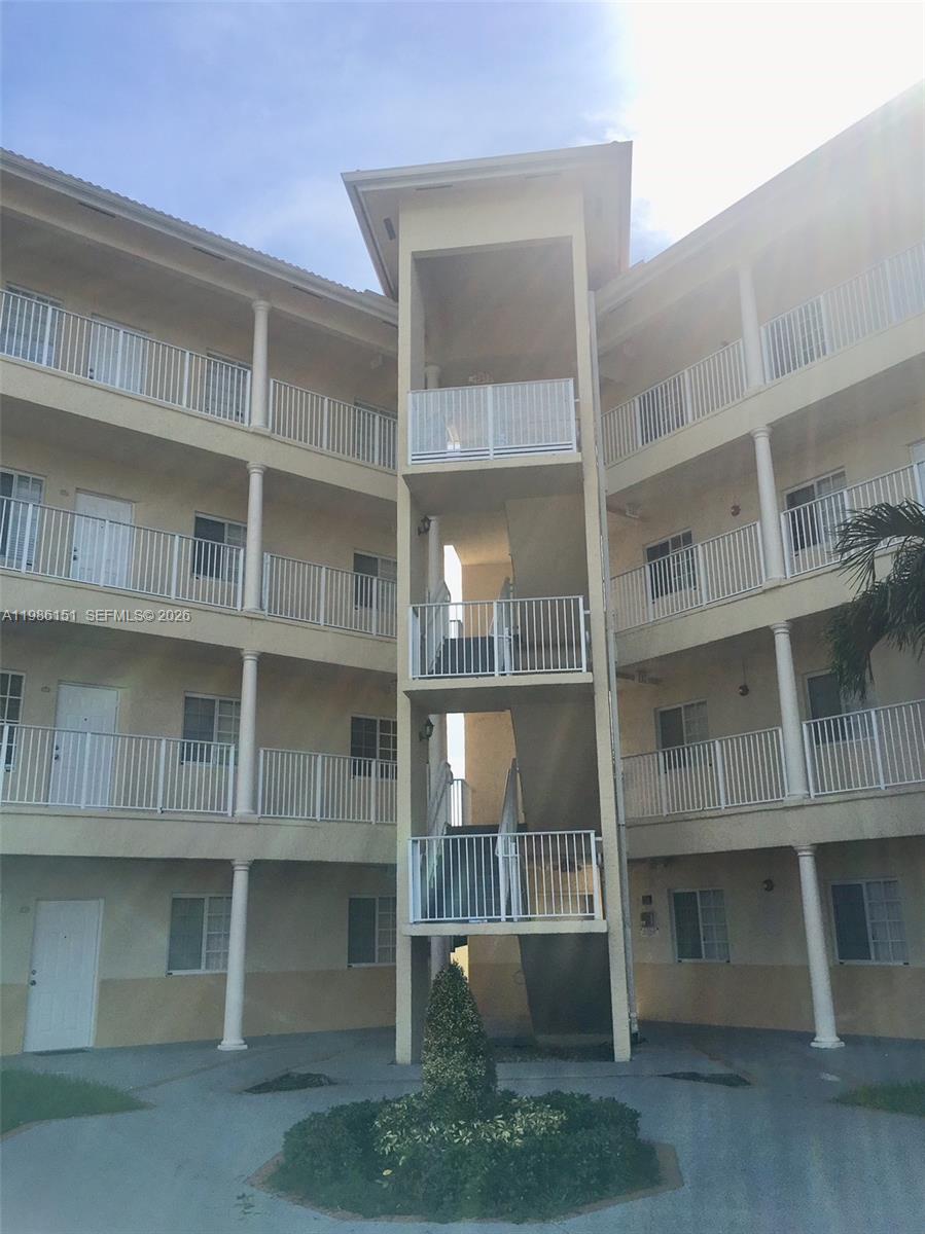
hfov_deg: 48.2
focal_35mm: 29
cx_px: 462
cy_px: 617
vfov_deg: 61.7
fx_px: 1034
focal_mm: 4.15
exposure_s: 1/1923
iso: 25
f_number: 2.2
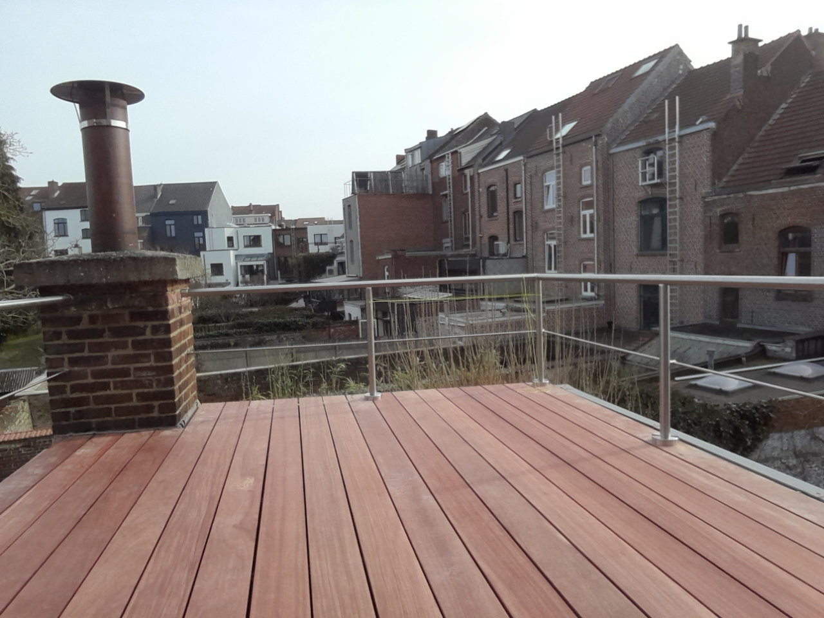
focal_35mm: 23
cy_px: 309
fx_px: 547
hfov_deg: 73.9
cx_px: 412
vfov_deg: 58.9
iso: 40
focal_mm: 1.9
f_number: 2.2
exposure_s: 1/727
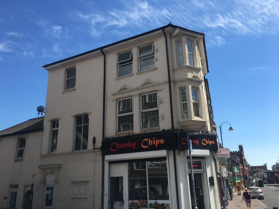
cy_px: 104
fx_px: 234
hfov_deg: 61.7
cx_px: 140
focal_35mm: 29
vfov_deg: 48.2
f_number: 2.2
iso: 25
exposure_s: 1/1026
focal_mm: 4.15
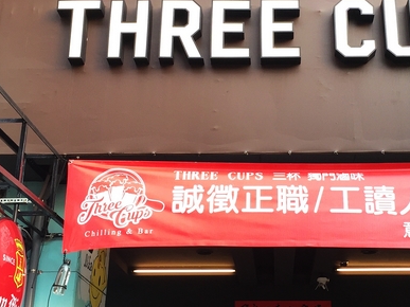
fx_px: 710
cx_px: 268
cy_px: 142
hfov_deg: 32.0
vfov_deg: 24.4
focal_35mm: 60
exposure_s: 1/120
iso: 40
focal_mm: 4.15
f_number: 2.2
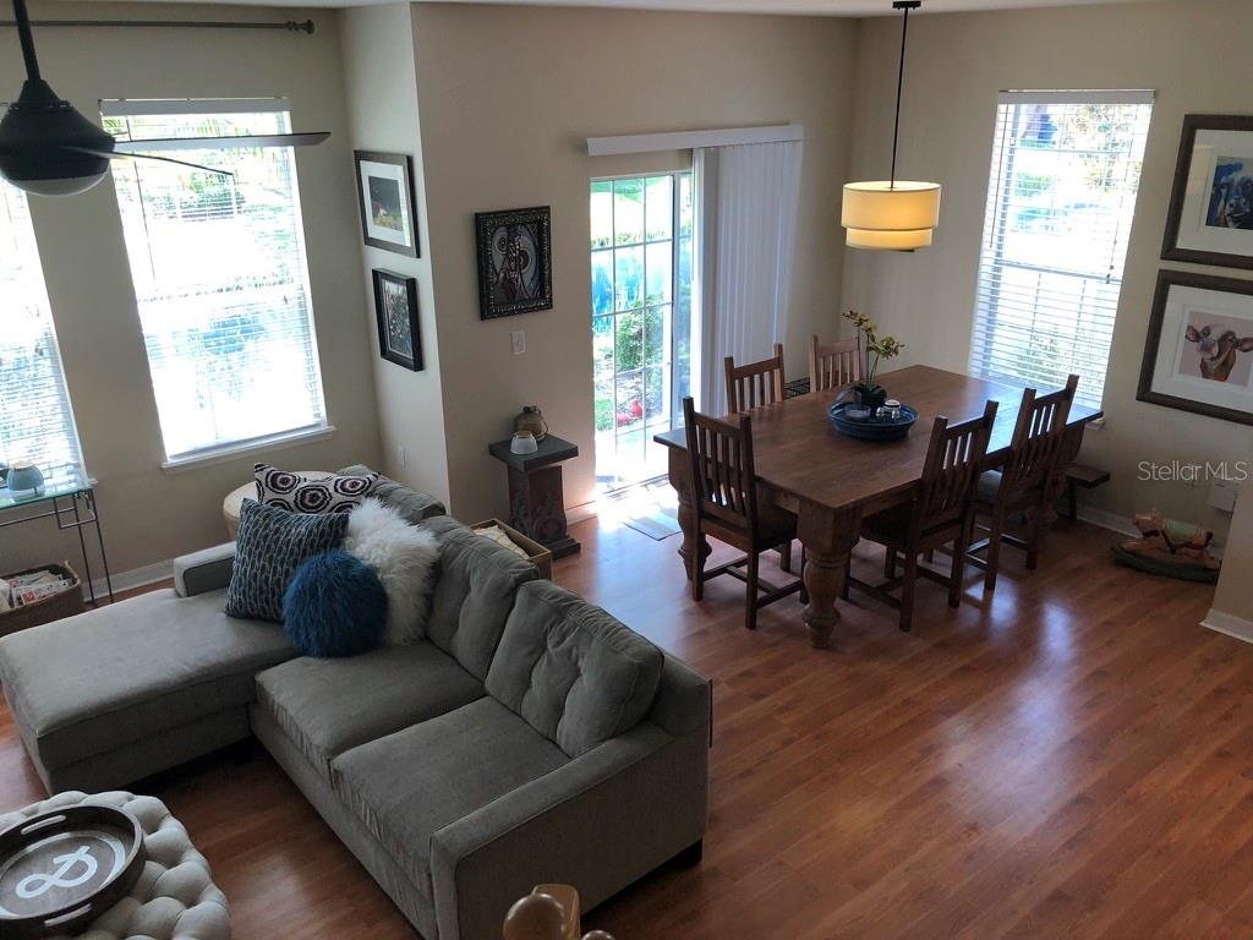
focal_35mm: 28
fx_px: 1014
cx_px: 626
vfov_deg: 49.7
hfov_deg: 63.4
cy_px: 470
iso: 25
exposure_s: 1/40
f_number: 1.8
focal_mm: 4
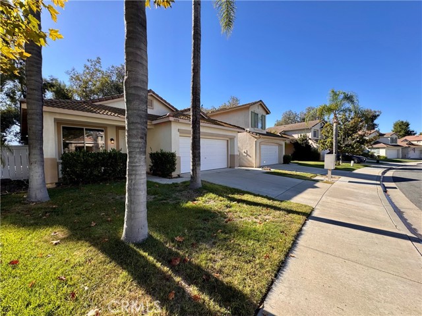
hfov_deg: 102.1
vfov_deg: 85.7
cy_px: 158
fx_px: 171
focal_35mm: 14
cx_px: 211
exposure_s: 1/700
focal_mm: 2.22
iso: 40
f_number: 2.2
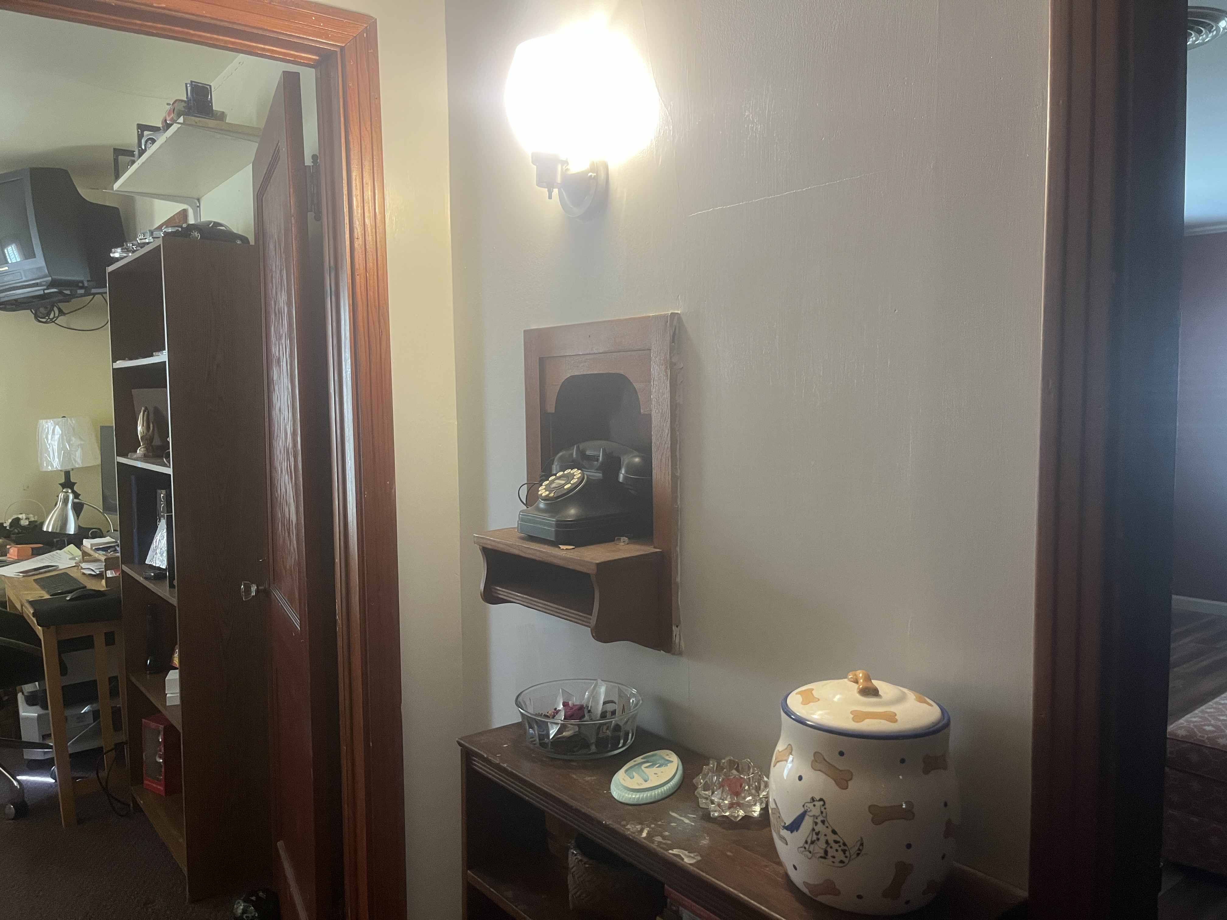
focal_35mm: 26
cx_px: 614
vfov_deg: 53.1
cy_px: 460
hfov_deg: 67.3
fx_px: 922
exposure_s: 1/60
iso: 250
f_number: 1.6
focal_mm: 5.1
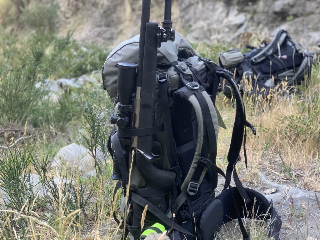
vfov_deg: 28.0
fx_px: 481
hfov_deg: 36.8
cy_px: 120
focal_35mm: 52
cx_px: 160
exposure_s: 1/122
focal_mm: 6
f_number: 2.4
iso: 125
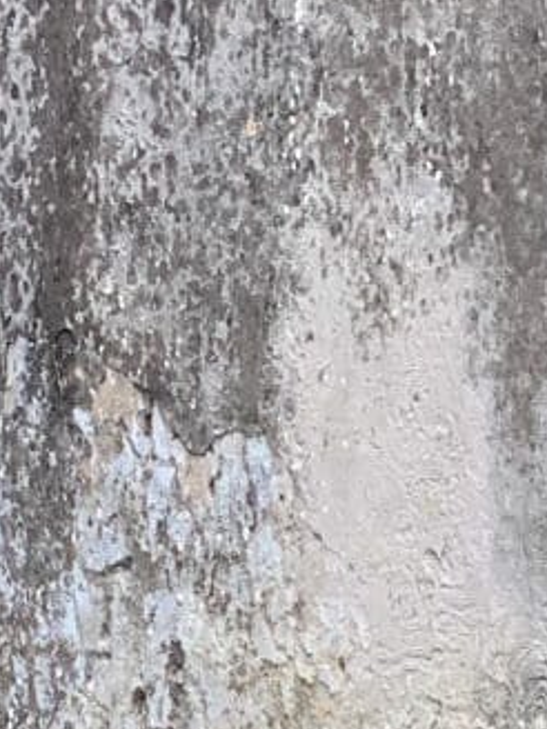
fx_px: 6405
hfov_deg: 4.7
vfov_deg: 6.5
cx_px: -1001
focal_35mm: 304
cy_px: 196
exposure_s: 1/122
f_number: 2.4
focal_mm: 6
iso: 25
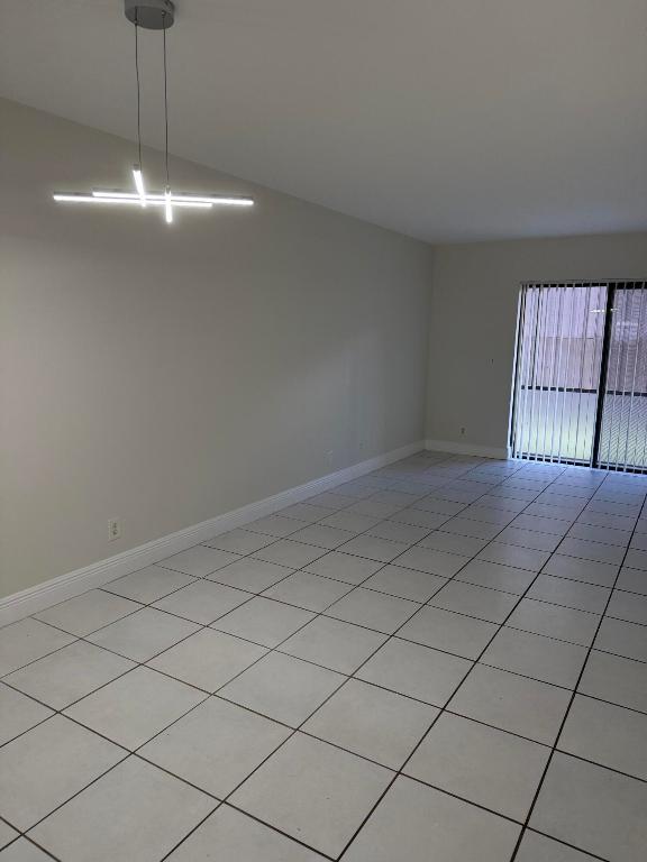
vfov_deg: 71.6
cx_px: 324
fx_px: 598
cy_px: 431
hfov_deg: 56.8
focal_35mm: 24
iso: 200
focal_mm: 6.76
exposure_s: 1/206
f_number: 1.78
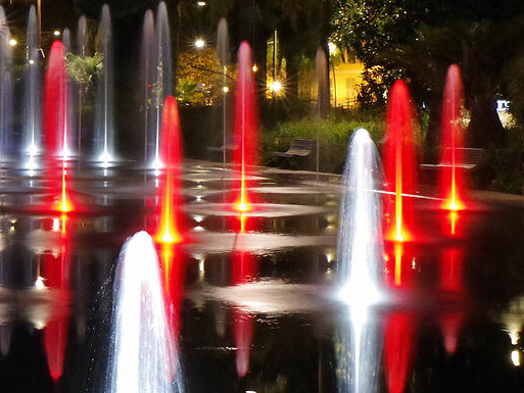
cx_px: -314
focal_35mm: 108
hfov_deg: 16.3
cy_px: 165
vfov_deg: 13.7
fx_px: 1635
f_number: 11
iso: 3200
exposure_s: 1/1.25
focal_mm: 24
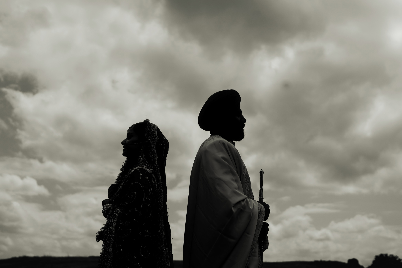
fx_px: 558
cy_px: 134
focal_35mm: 50
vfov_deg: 27.0
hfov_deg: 39.6
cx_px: 201
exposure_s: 1/8000
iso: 100
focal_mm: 50
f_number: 4
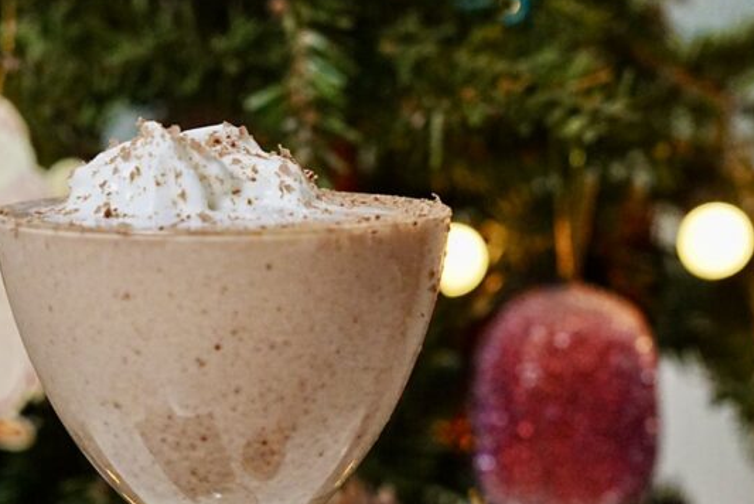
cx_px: 222
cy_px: 422
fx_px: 3018
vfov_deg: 9.5
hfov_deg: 14.2
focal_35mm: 144
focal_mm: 50
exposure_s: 1/250
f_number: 5
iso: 2500
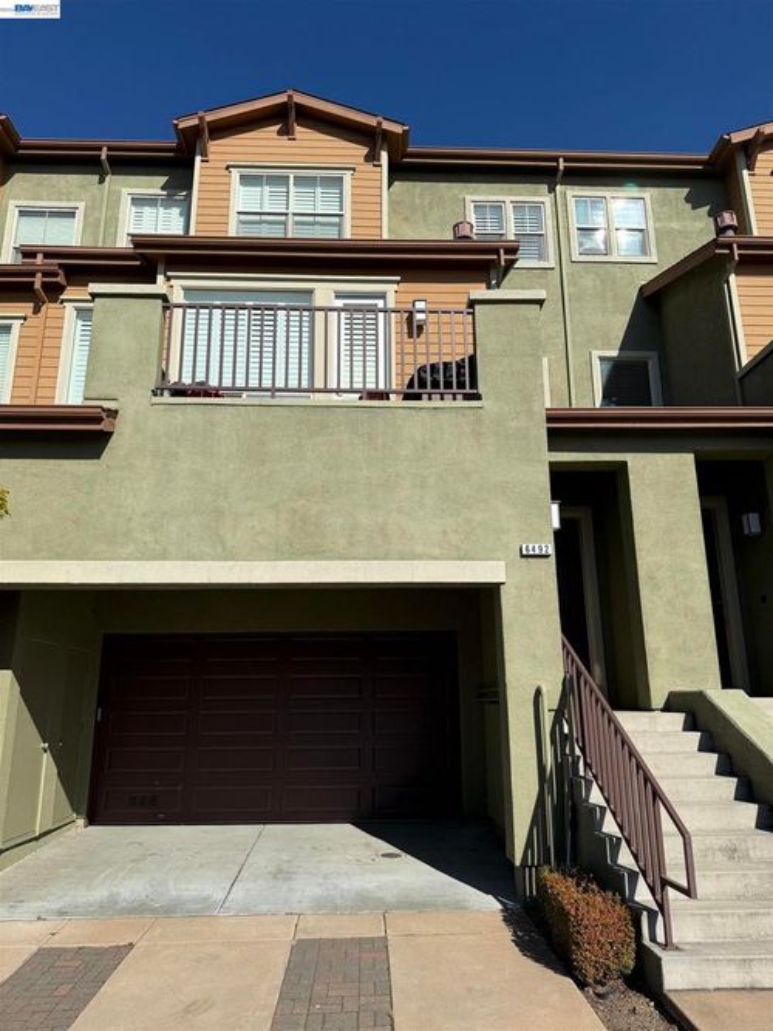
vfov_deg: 71.6
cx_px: 386
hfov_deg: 56.8
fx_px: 715
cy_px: 516
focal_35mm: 24
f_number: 1.78
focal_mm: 6.76
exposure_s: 1/8130
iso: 80
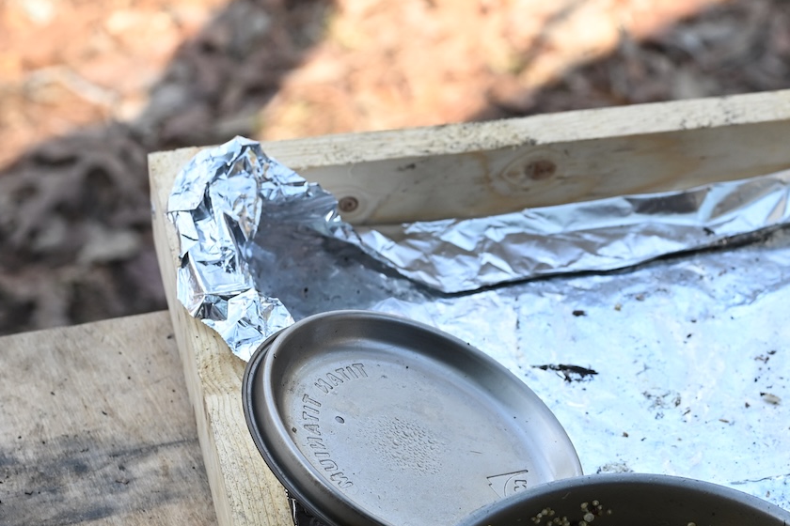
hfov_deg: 16.2
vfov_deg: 10.9
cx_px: 597
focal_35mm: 126
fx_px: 2765
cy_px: 368
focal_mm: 50
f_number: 5.6
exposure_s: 1/250
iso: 400
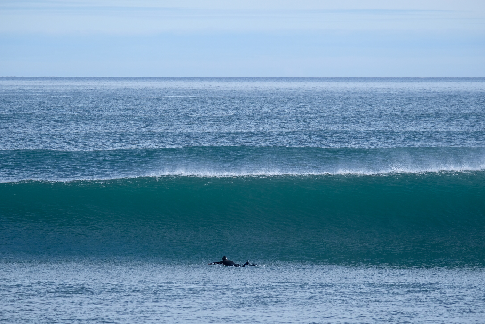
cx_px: 247
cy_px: 174
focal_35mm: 384
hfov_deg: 5.4
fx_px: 5174
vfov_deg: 3.6
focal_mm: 230
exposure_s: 1/280
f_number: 8
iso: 200
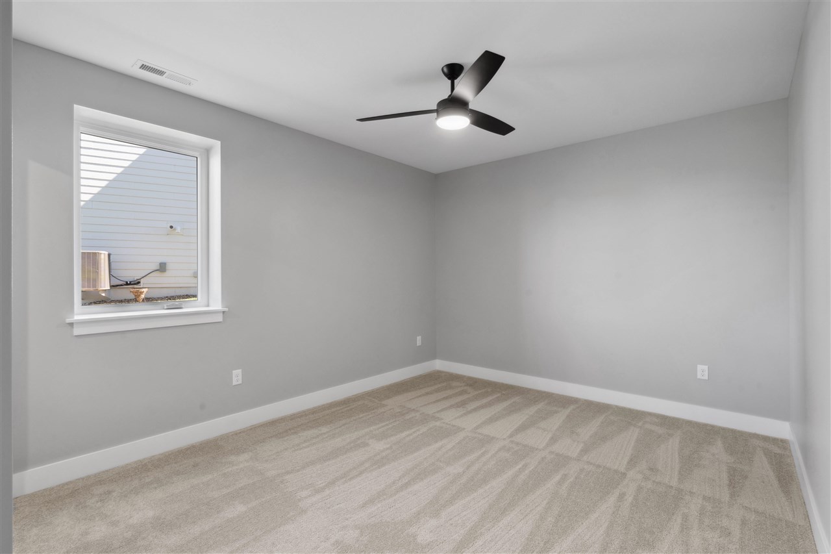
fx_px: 369
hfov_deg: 96.7
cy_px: 277
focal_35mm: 16
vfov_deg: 73.7
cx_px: 416
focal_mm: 16
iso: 400
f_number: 10
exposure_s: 1/8
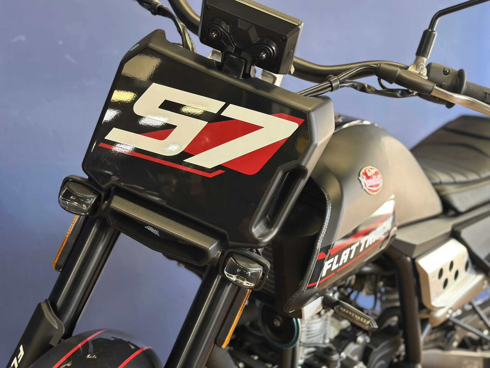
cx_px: 245
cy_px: 184
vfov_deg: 30.3
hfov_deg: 39.7
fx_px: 679
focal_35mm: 48
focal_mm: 6.86
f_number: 1.78
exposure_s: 1/50
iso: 200
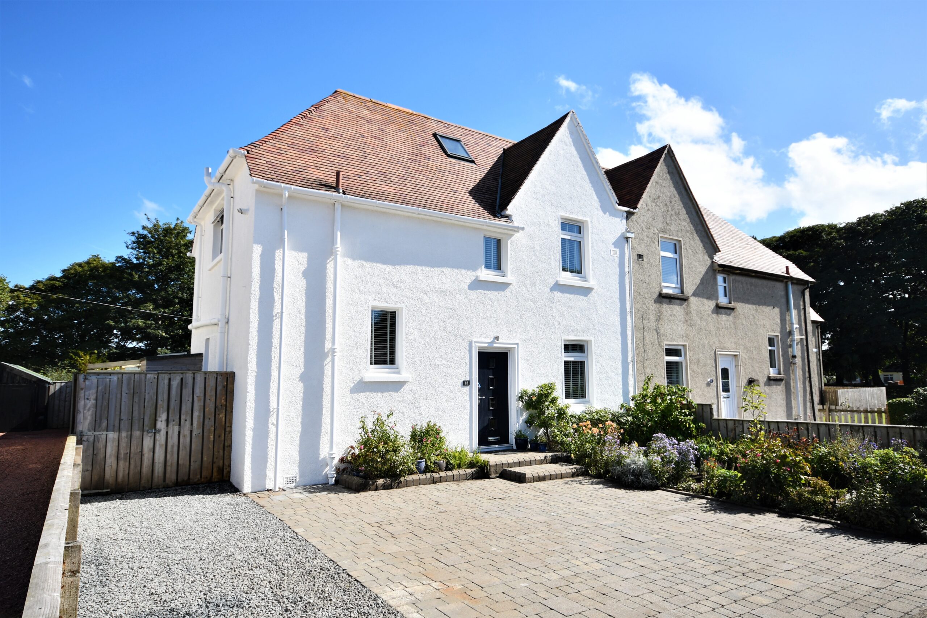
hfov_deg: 81.2
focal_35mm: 21
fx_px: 541
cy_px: 309
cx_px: 464
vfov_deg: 59.5
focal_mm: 14
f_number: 7.1
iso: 100
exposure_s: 1/320
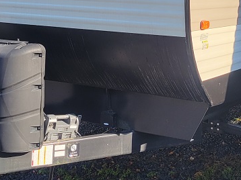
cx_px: 93
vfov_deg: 16.1
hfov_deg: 22.2
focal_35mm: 88
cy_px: -36
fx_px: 612
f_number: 1.8
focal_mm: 5.4
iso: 40
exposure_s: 1/836
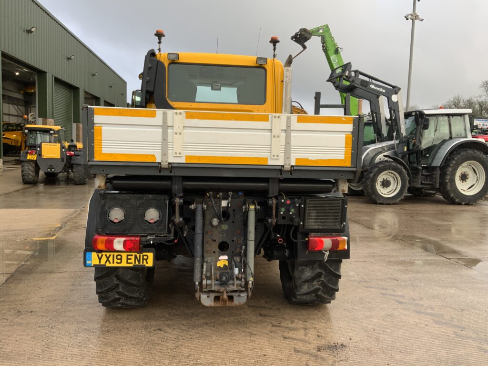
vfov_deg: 48.2
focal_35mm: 29
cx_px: 244
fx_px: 409
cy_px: 183
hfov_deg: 61.7
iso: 25
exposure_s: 1/122
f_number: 1.8
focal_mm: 3
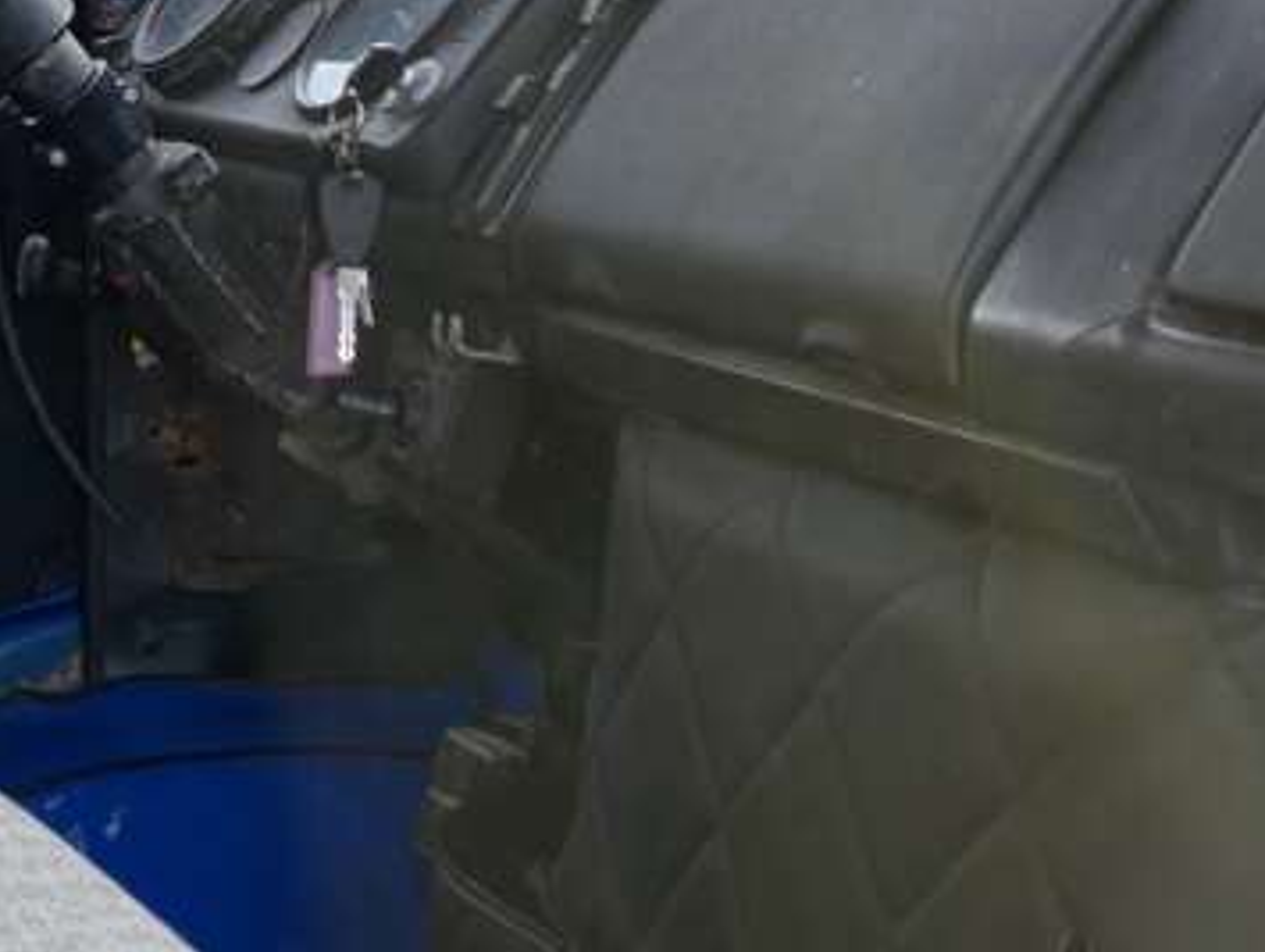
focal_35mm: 79
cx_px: -78
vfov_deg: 18.2
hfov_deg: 23.4
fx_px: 2890
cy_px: 4
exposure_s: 1/222
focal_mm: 4.25
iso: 32
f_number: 1.8
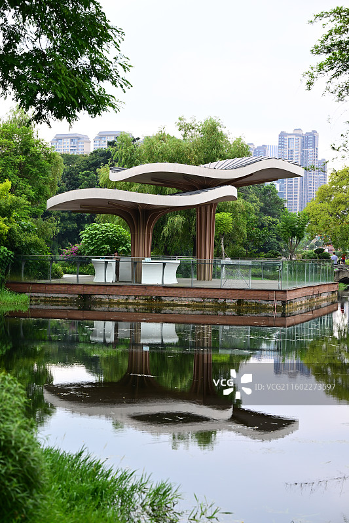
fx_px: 1222
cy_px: 262
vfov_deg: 24.2
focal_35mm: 84
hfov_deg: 16.3
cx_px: 174
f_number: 4.5
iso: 200
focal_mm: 84
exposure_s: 1/250
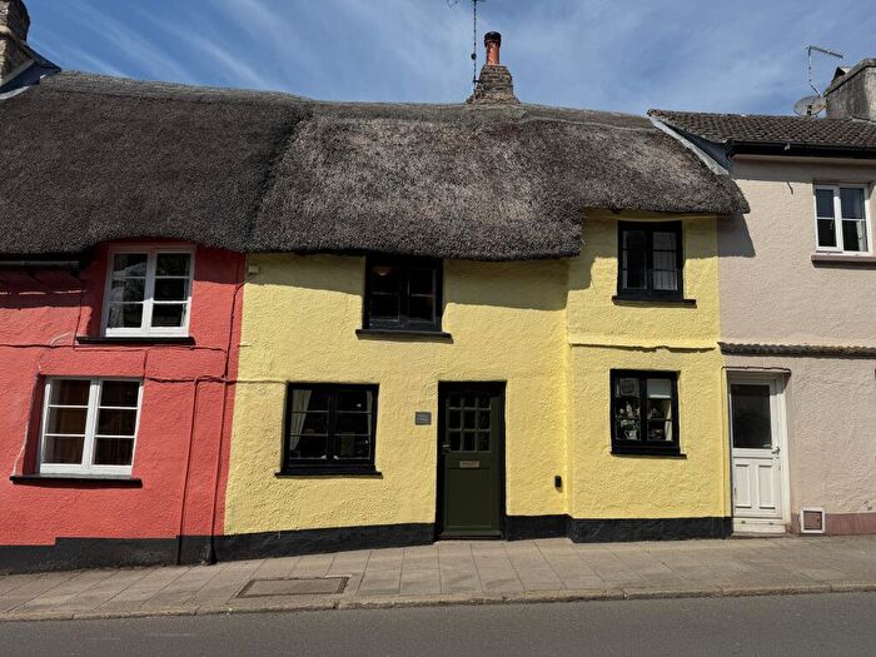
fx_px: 607
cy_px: 328
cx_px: 438
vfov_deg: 56.8
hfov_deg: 71.6
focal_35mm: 24
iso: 80
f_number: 1.78
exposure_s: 1/10417
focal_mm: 6.76
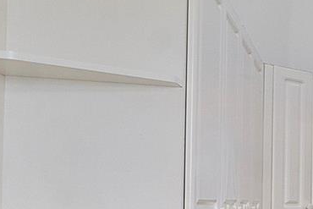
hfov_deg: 13.6
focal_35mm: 83
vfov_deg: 16.2
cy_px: 192
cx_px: 815
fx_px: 722
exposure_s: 1/5
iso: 160
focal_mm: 10
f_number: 11
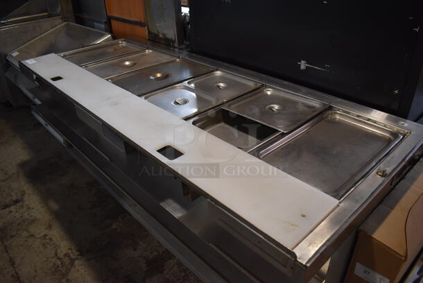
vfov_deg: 48.0
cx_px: 212
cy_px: 142
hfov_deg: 67.3
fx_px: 318
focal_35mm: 27
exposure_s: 1/200
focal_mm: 18
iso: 800
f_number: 3.5
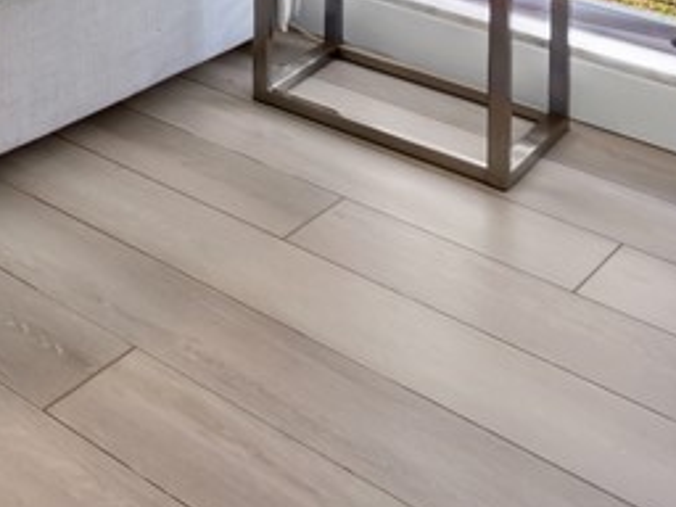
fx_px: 1094
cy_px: -475
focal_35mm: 56
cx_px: -621
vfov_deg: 18.4
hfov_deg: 20.3
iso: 200
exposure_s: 1/8
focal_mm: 7
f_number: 7.1
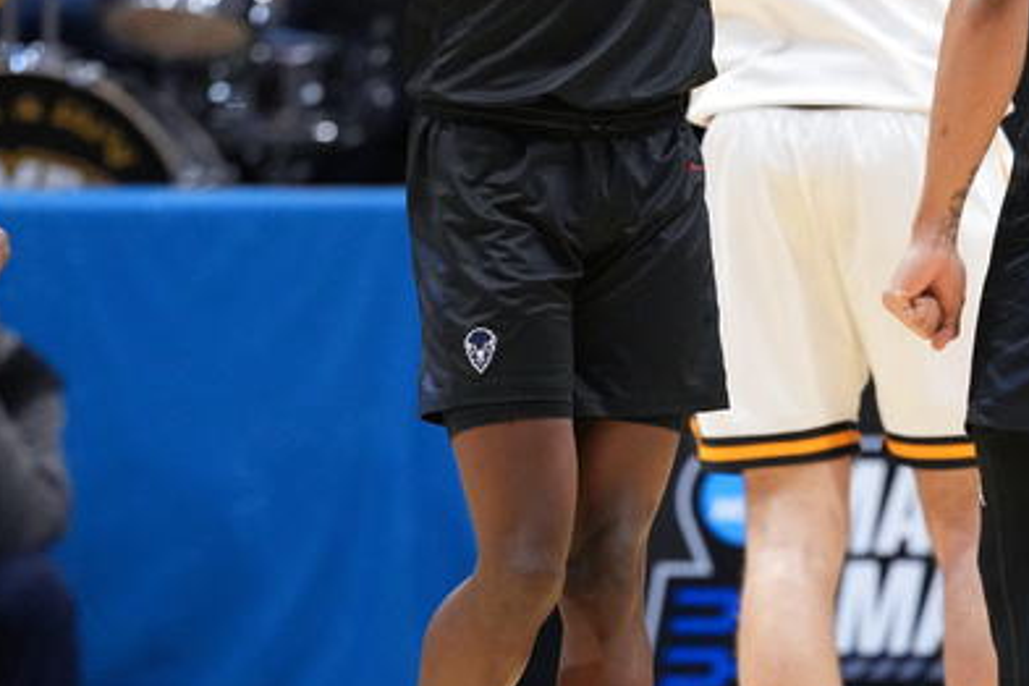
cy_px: 253
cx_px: 442
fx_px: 22350
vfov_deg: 1.8
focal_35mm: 782
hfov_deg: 2.6
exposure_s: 1/1250
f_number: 2.8
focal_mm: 300
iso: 5000
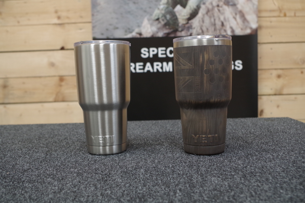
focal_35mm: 36
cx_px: 152
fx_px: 305
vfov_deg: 36.9
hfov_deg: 53.1
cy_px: 102
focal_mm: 24.38
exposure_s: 1/50
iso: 800
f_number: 5
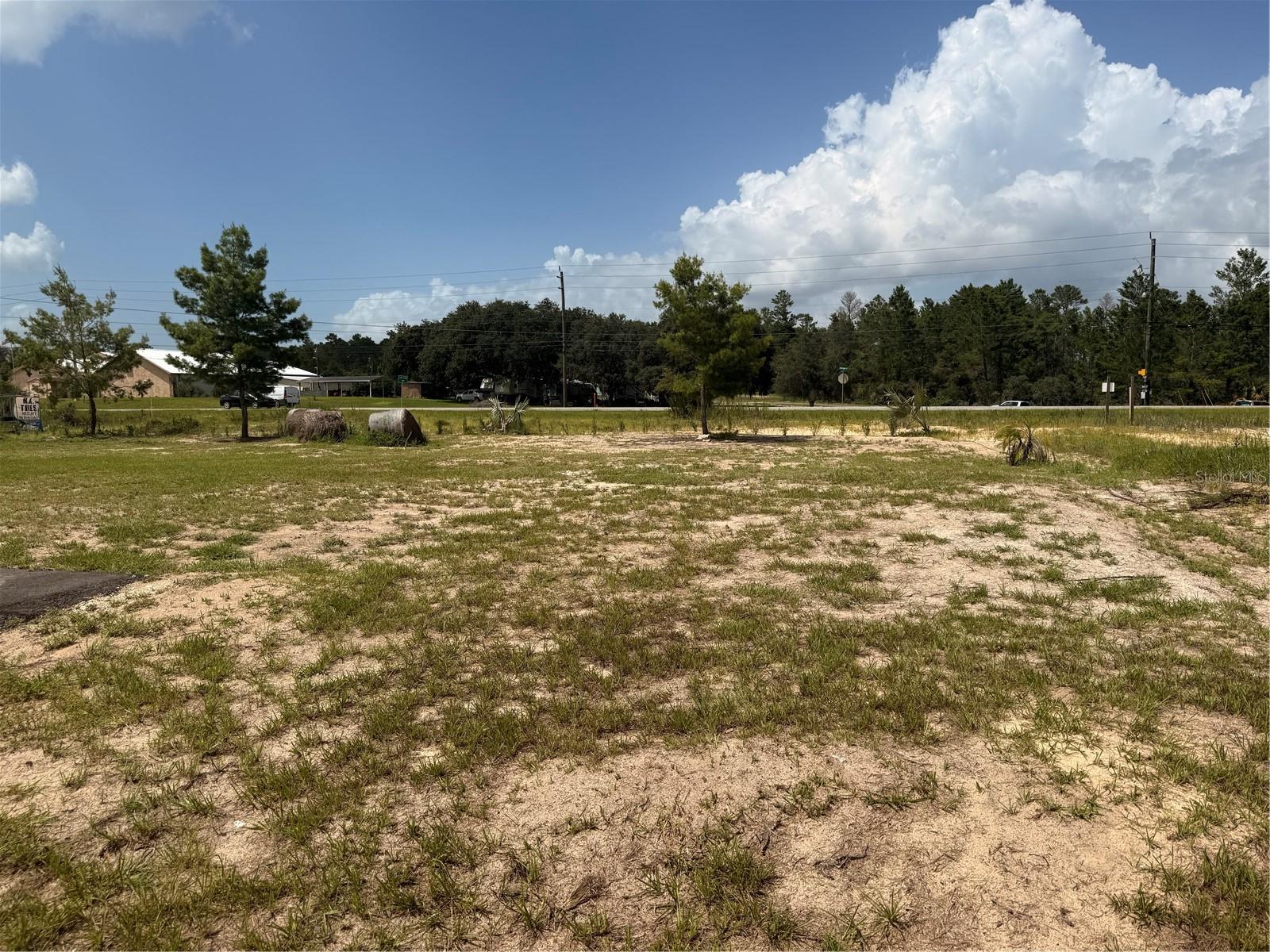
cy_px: 476
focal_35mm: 24
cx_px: 635
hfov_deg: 71.6
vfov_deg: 56.8
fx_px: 881
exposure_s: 1/8130
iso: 80
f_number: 1.78
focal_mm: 6.76
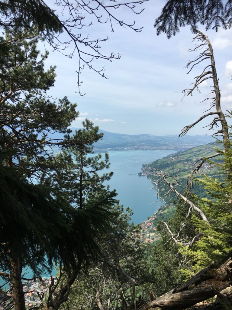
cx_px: 116
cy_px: 155
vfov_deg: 61.7
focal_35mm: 29
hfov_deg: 48.2
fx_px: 259
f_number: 2.2
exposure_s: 1/1672
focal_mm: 4.15
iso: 25
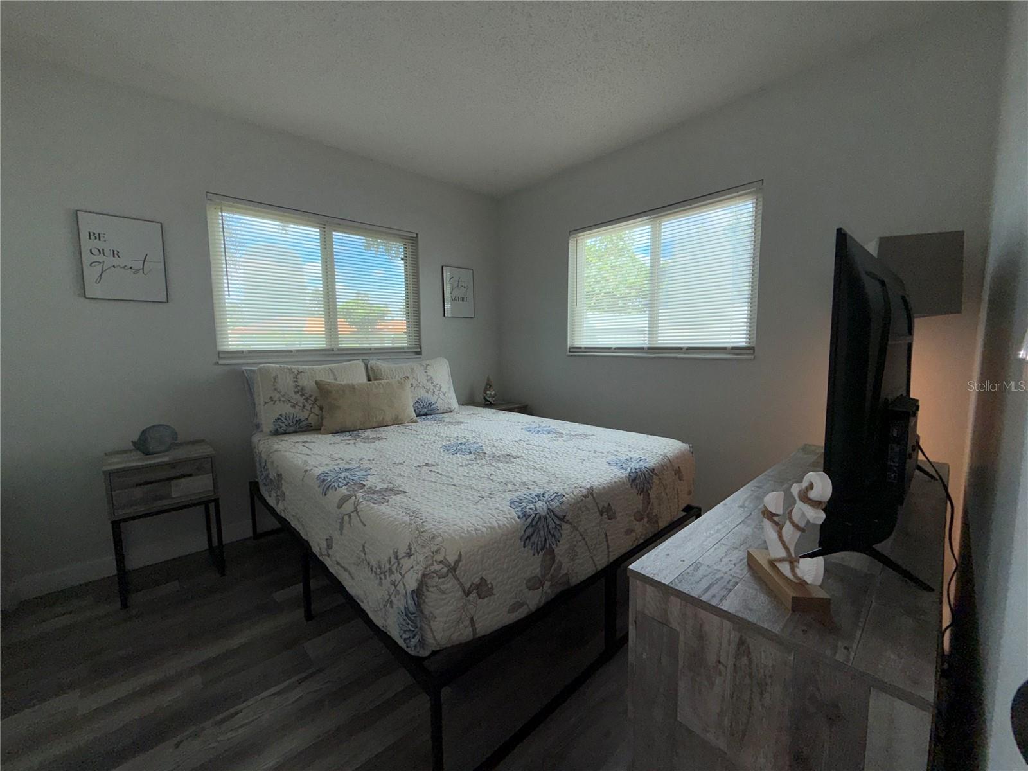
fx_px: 416
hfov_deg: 102.1
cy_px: 386
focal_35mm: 14
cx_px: 514
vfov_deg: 85.7
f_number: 2.2
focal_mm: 2.22
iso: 16
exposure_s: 1/156
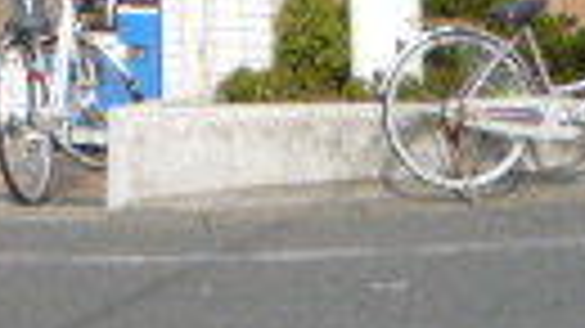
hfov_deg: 15.9
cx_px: 72
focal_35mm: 134
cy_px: -521
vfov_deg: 8.2
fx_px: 2078
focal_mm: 4.4
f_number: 4
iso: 100
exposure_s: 1/640
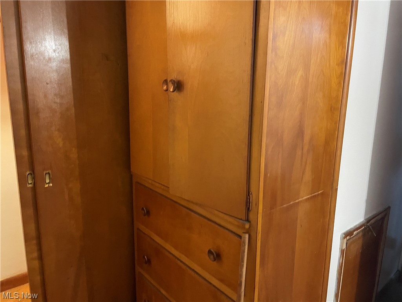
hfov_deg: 67.3
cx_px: 201
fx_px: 302
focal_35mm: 26
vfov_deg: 53.1
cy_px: 151
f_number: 1.6
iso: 640
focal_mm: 4.2
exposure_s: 1/30
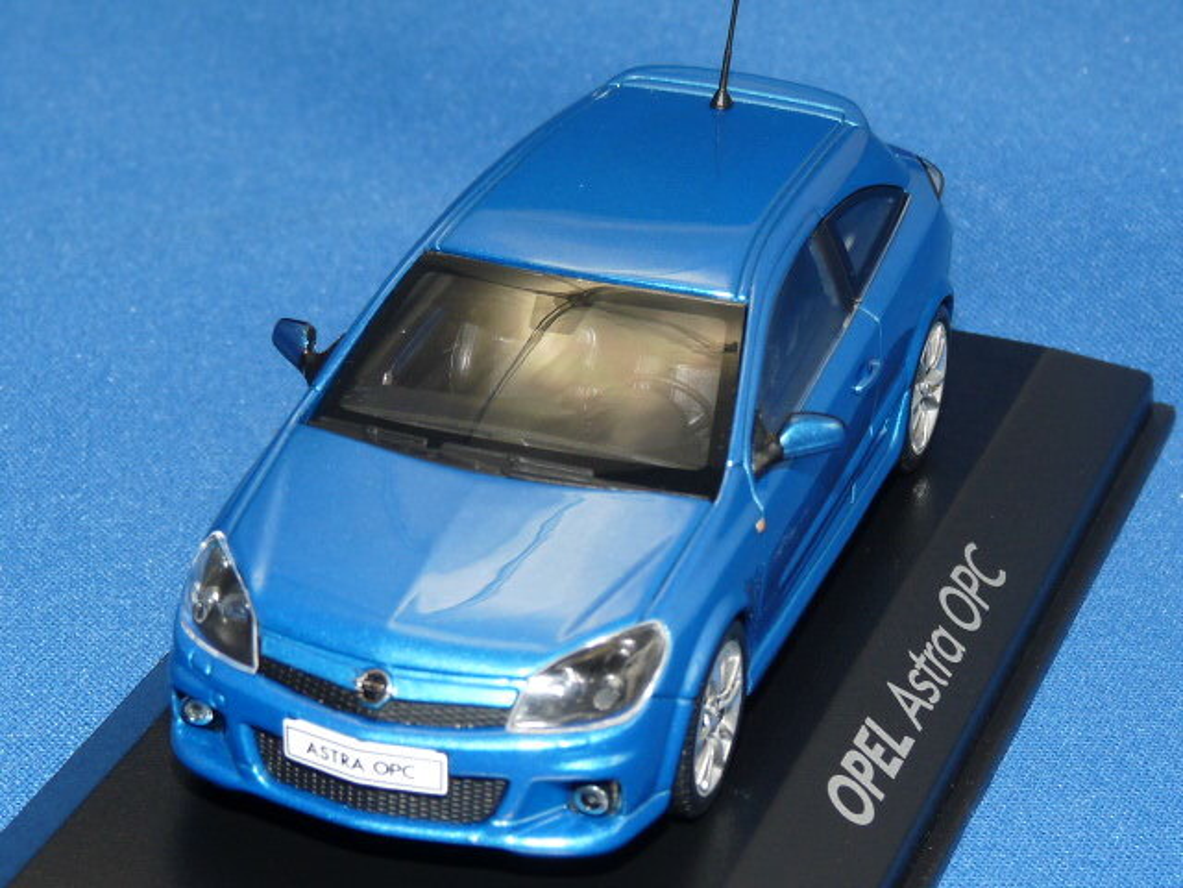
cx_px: 592
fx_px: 3793
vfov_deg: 13.3
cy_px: 444
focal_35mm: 111
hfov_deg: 17.7
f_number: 4
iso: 100
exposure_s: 1/30
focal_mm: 11.1
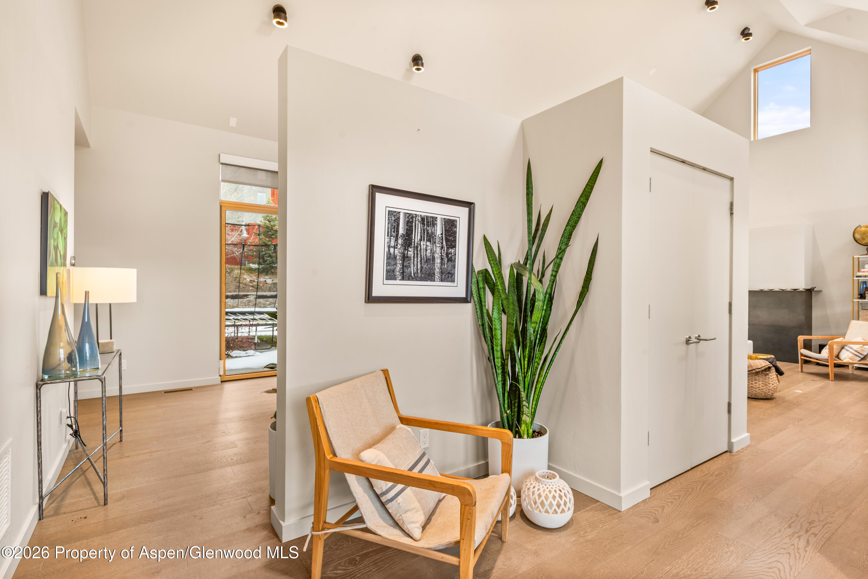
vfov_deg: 64.6
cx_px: 434
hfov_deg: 86.9
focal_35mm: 19
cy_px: 290
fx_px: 458
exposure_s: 1/3
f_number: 9
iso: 400
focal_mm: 19
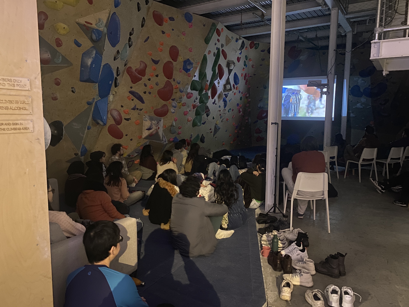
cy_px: 154
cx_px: 204
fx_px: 307
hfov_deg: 67.3
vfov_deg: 53.1
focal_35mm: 26
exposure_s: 1/10
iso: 400
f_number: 1.8
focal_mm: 4.25
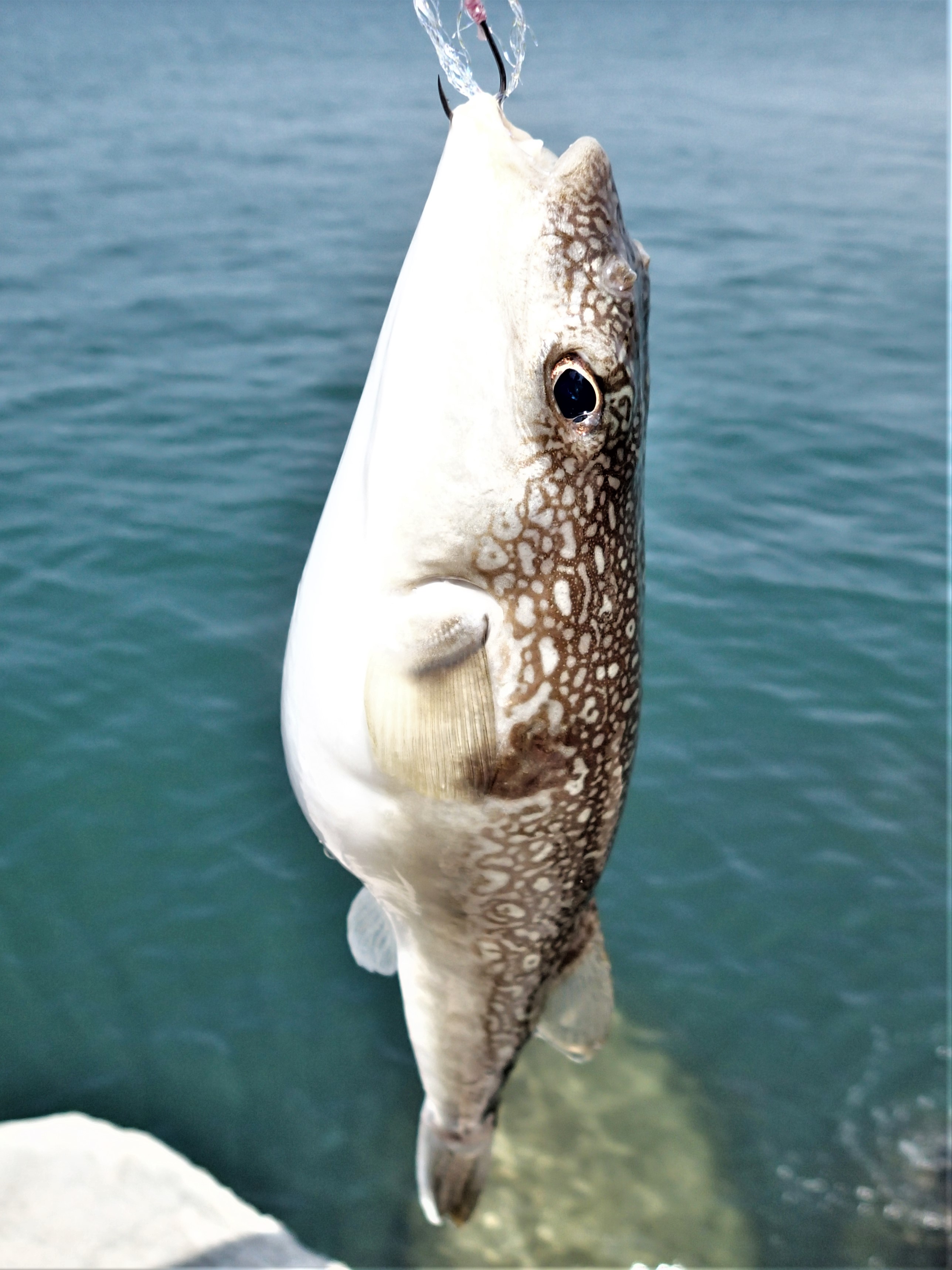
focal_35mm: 25
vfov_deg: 69.4
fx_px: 917
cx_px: 476
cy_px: 635
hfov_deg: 54.9
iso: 100
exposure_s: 1/2000
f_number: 2
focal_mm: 4.5
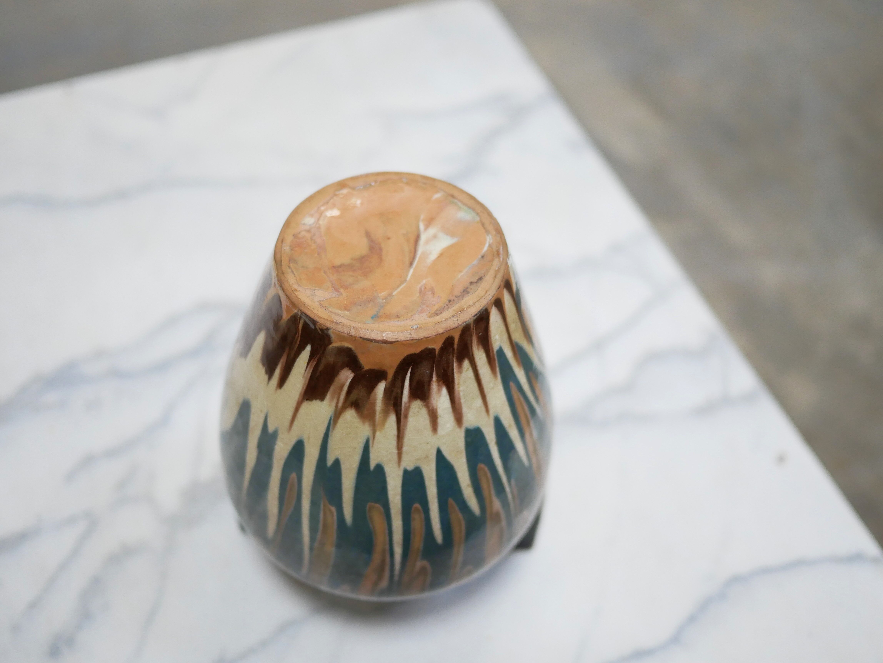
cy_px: 332
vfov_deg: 36.0
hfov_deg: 46.8
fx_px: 1021
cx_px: 442
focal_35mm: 40
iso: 640
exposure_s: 1/60
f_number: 1.7
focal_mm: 20
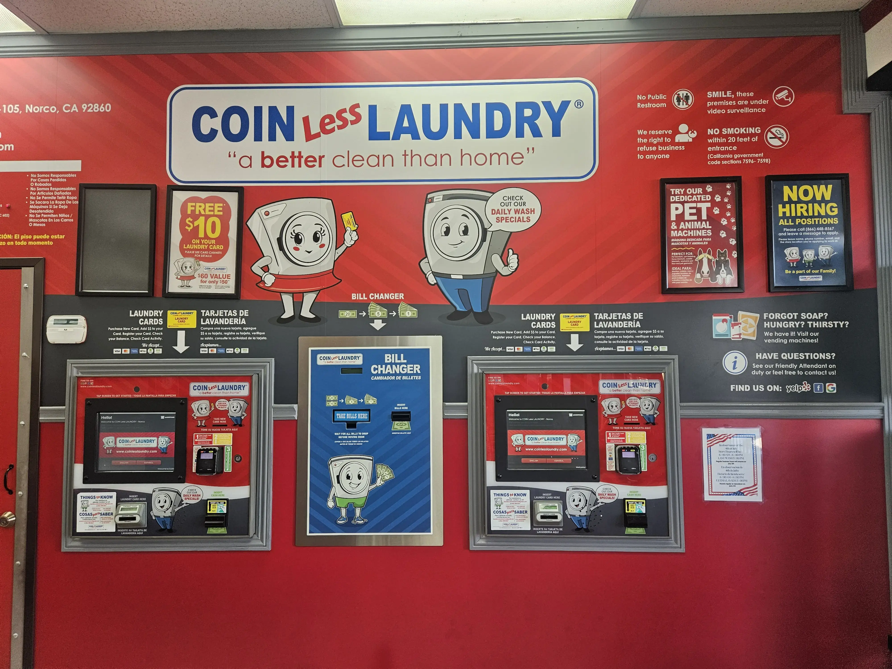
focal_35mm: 23
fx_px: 593
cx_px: 446
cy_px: 334
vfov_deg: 58.9
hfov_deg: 73.9
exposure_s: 1/120
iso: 100
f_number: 1.8
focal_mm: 5.4
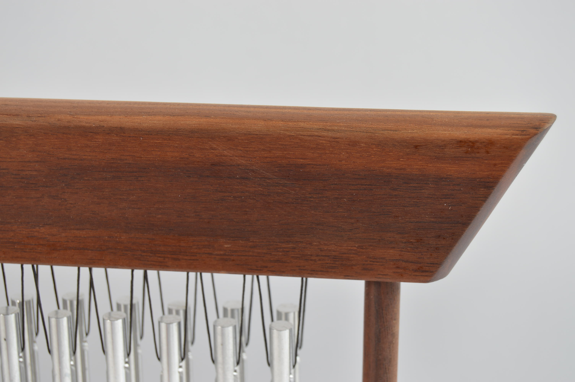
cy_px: 191
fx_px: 1317
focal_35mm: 82
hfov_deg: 24.6
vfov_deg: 16.5
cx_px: 288
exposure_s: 1/80
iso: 100
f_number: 7.1
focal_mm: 55
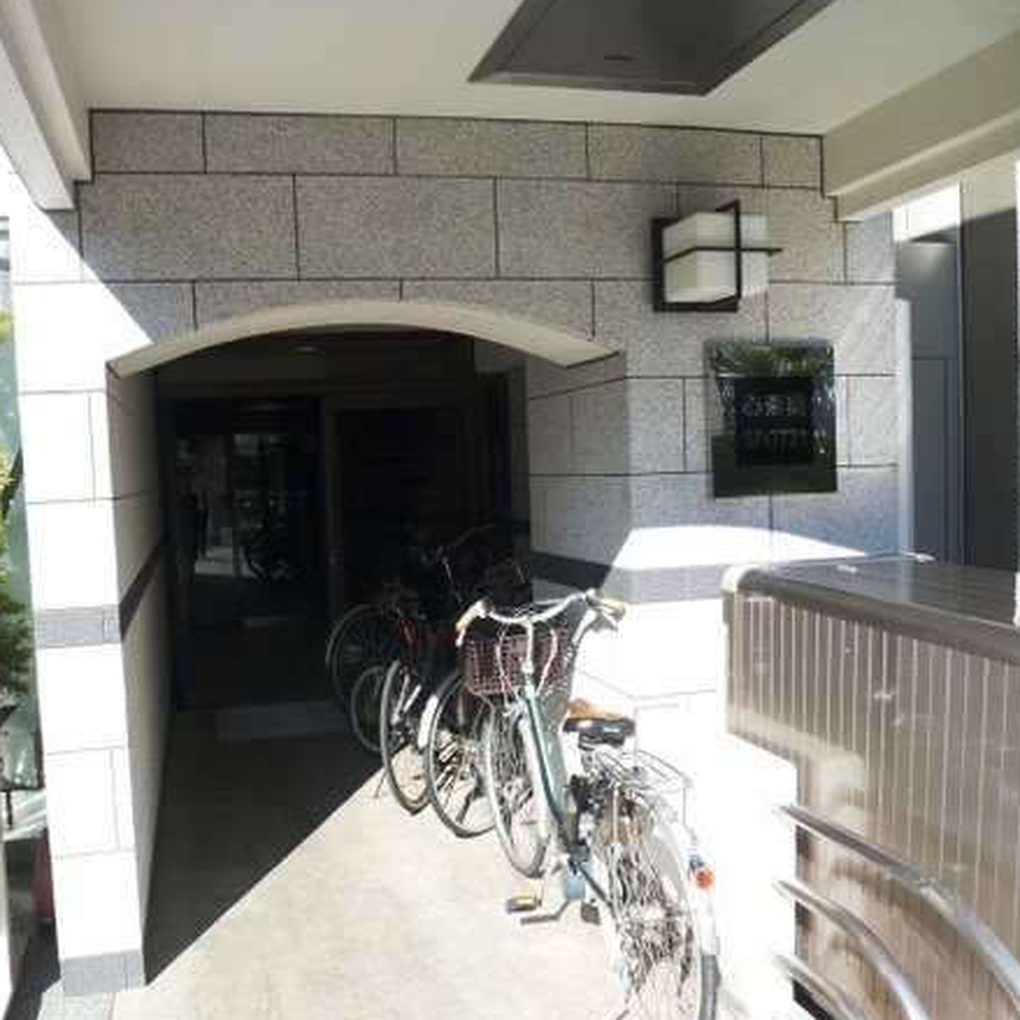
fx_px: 967
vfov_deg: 55.6
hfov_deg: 55.2
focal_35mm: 29
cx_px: 409
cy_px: 511
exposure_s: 1/320
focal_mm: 4.3
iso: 100
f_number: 4
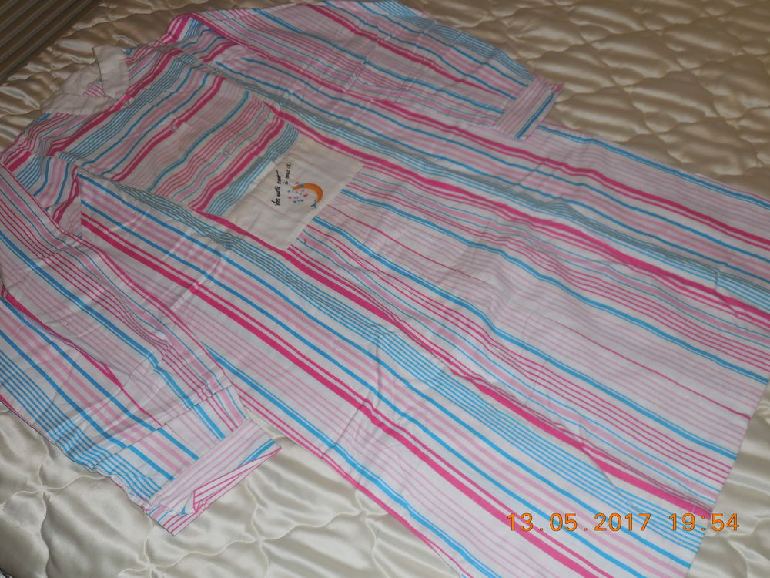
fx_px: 645
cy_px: 289
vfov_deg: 48.2
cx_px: 385
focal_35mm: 29
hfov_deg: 61.7
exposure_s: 1/25
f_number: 4
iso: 125
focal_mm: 5.2
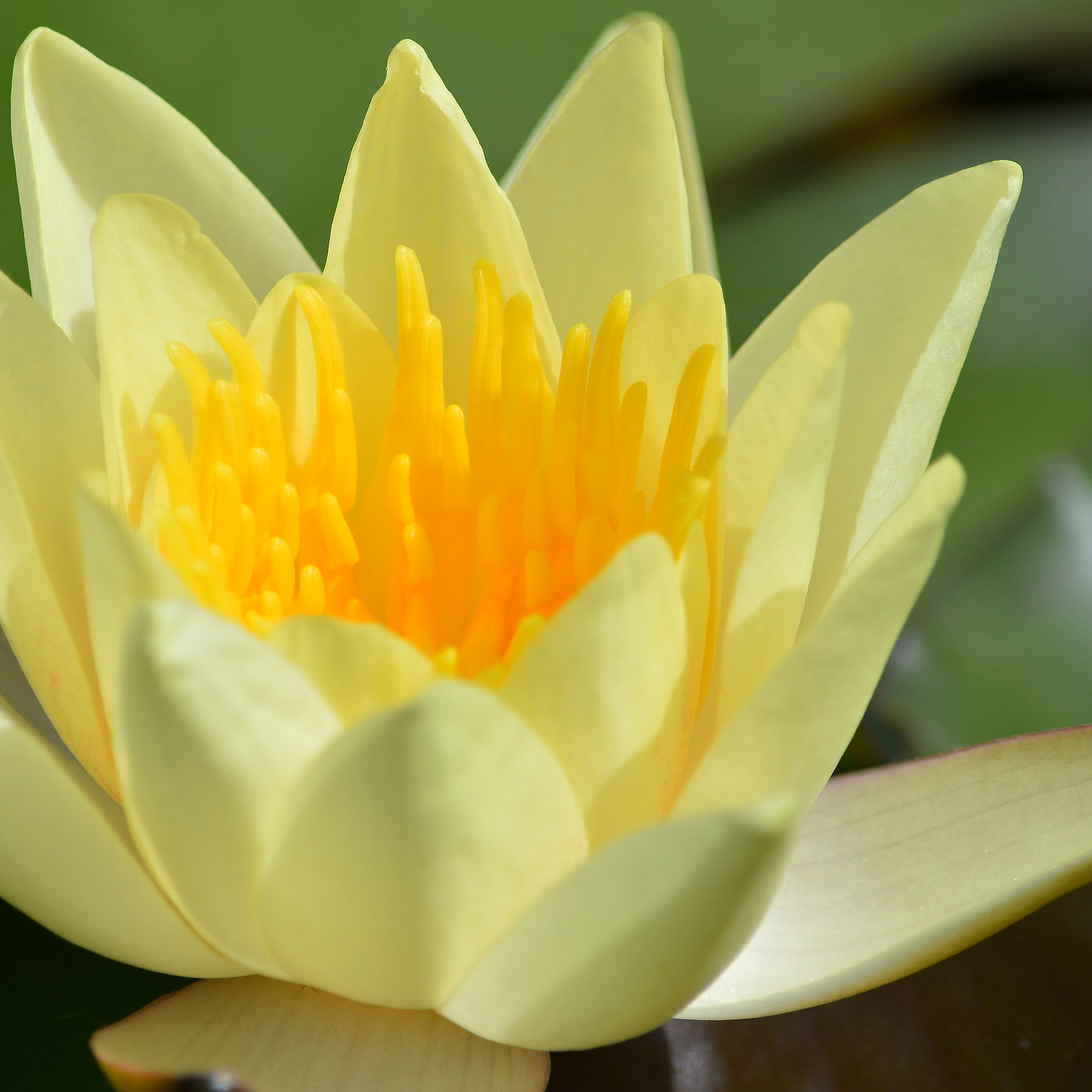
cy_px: 510
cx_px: 455
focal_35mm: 638
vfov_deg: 2.7
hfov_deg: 2.7
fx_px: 22770
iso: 200
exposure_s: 1/1000
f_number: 8
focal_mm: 300
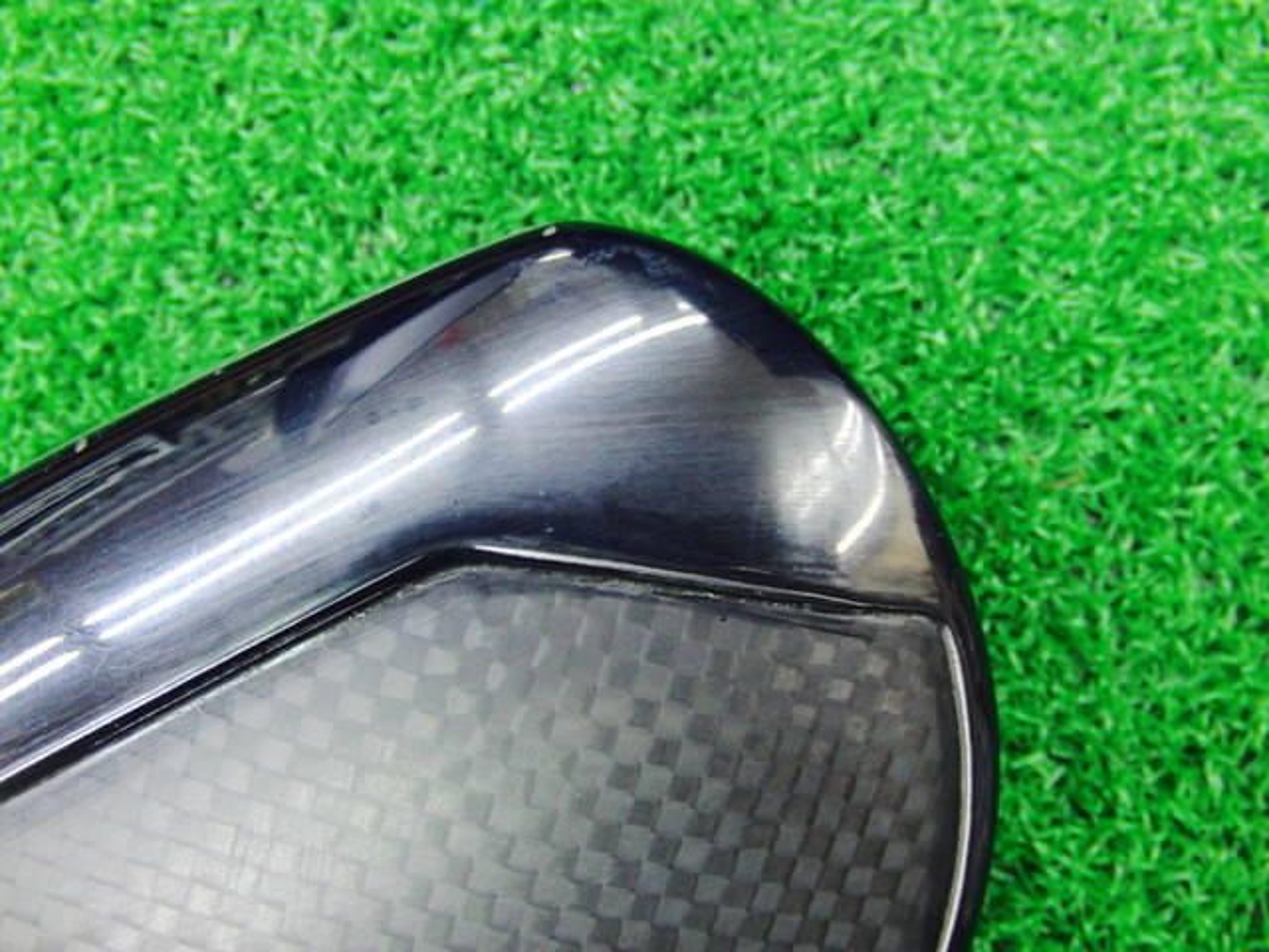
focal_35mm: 37
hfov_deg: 50.1
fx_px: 1356
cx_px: 634
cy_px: 476
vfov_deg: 38.7
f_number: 3.6
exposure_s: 1/15
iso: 400
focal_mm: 6.42
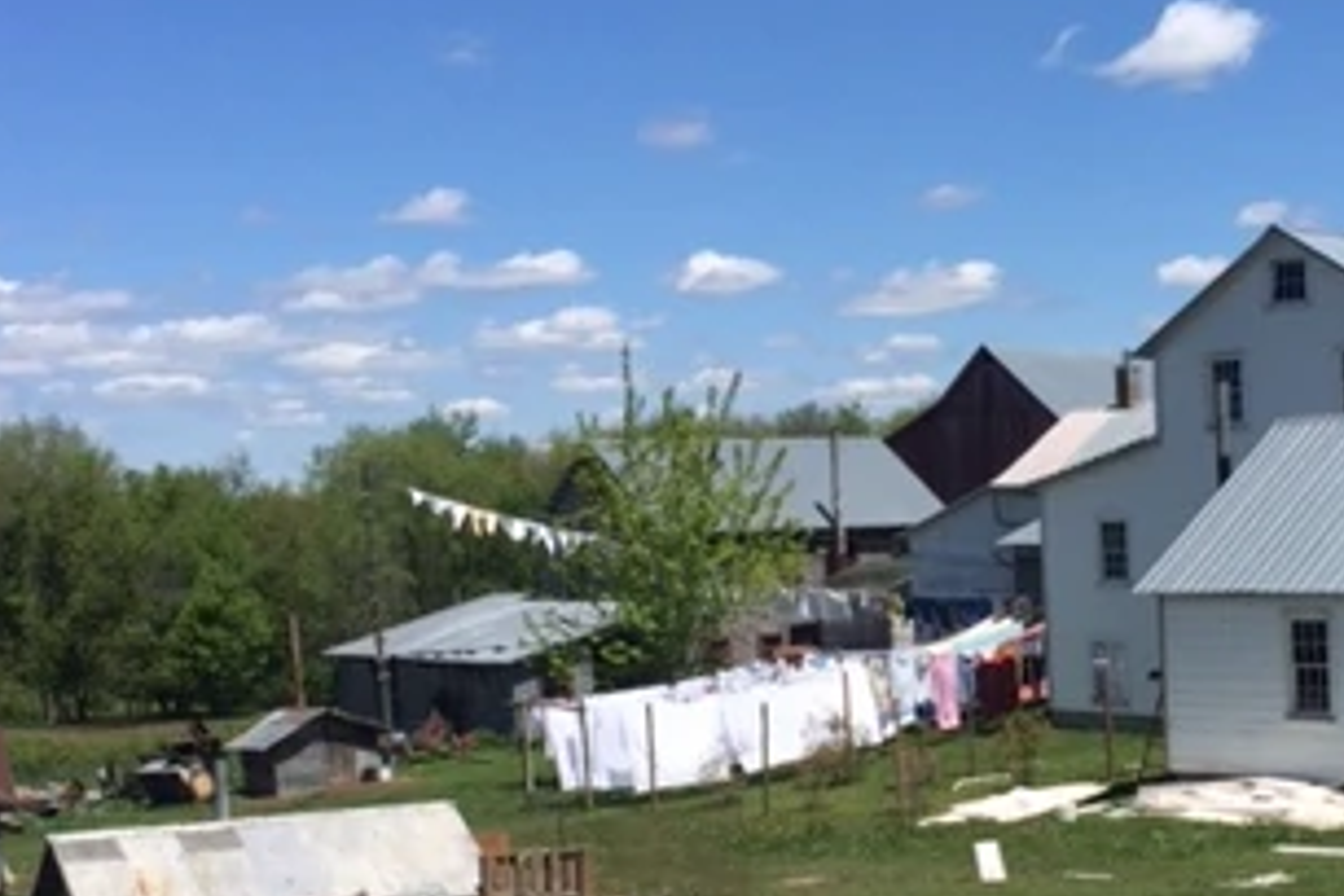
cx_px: 971
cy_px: 712
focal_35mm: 63
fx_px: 2352
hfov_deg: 31.4
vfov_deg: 21.3
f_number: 2.2
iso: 32
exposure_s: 1/2825
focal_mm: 4.15
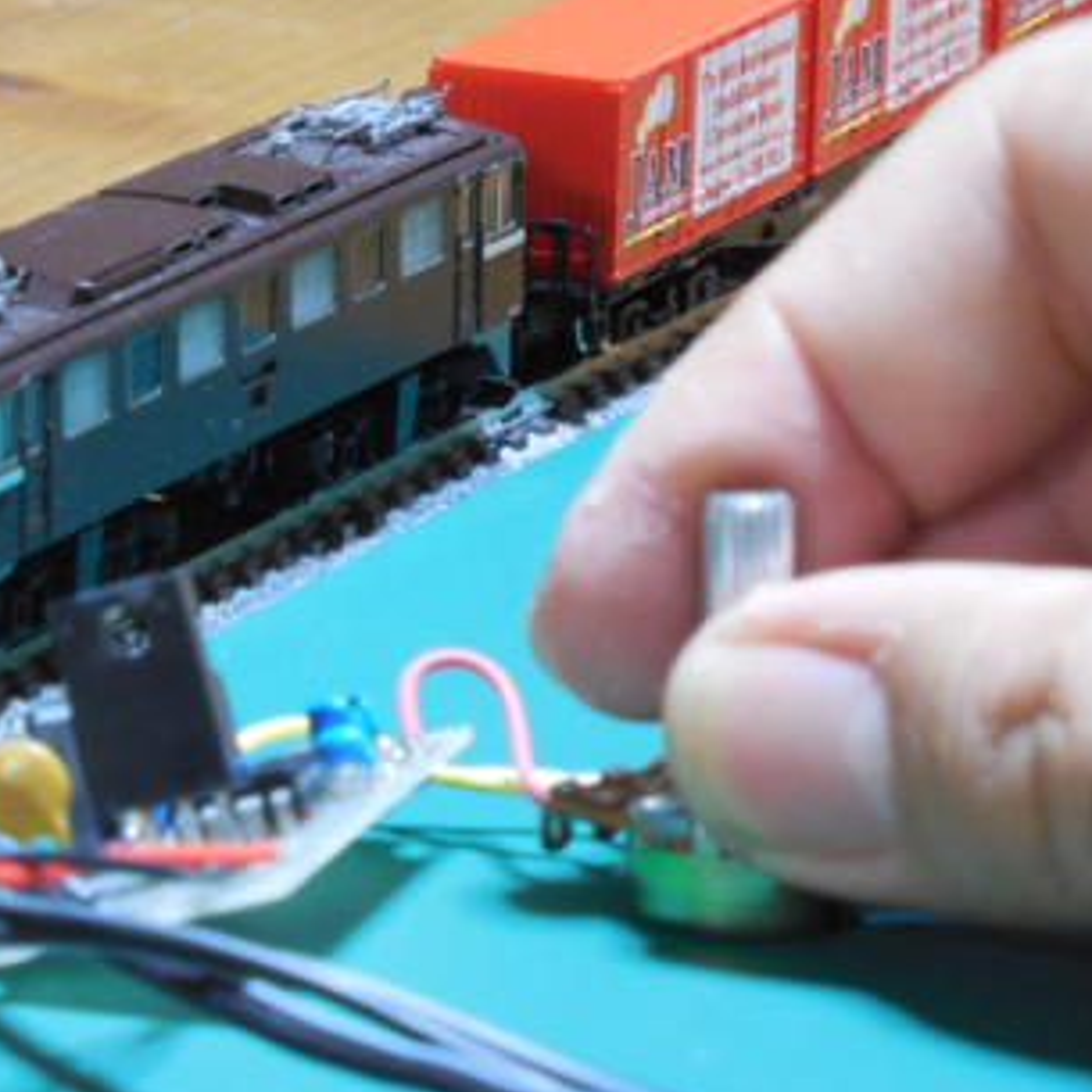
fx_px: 11064
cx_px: 283
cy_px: 460
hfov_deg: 5.6
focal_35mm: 310
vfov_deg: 5.7
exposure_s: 1/4
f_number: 5.1
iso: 800
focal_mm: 38.6
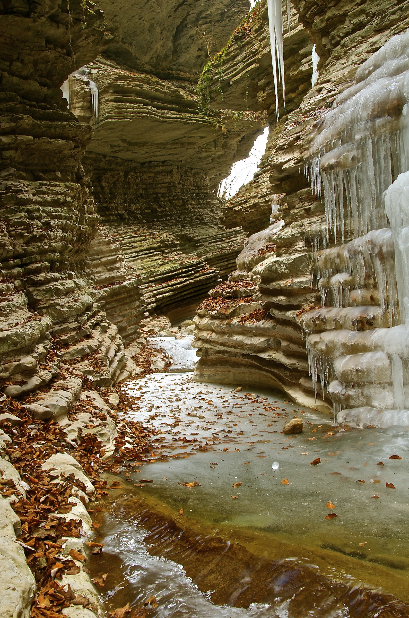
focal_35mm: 36
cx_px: 204
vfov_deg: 53.2
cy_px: 309
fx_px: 616
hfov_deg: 36.7
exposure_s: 2
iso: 100
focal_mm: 24
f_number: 16
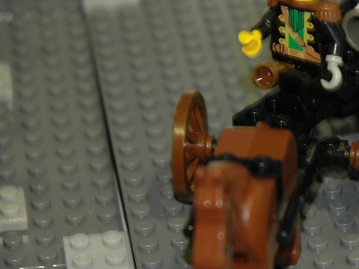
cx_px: 358
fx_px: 2685
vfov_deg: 5.7
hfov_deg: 7.6
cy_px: 107
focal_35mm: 259
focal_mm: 70
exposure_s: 1/15
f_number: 4.5
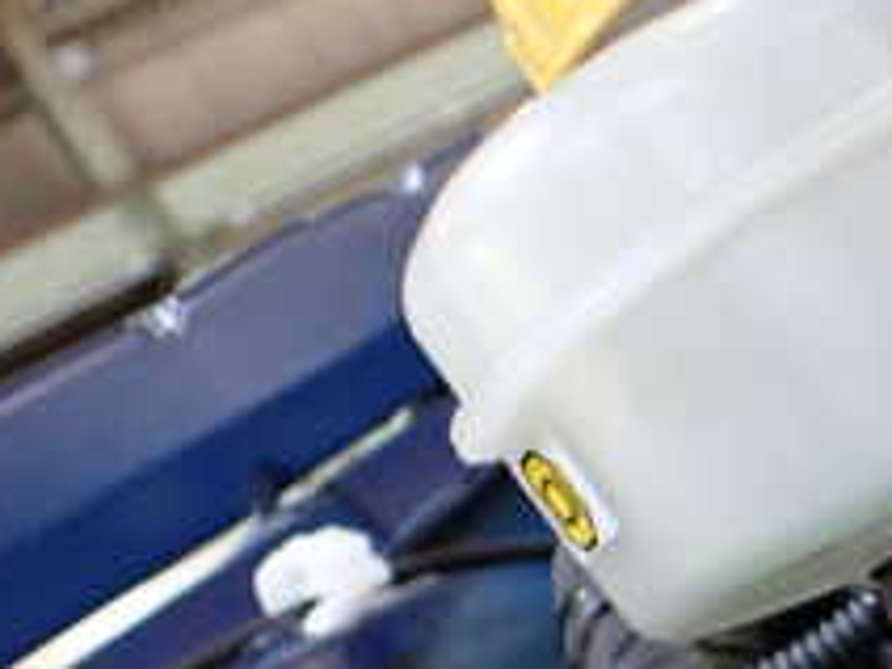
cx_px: 1140
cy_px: 555
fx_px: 2190
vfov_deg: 17.2
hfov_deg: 21.0
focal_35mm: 85
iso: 800
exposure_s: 1/50
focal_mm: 5.4
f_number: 2.3
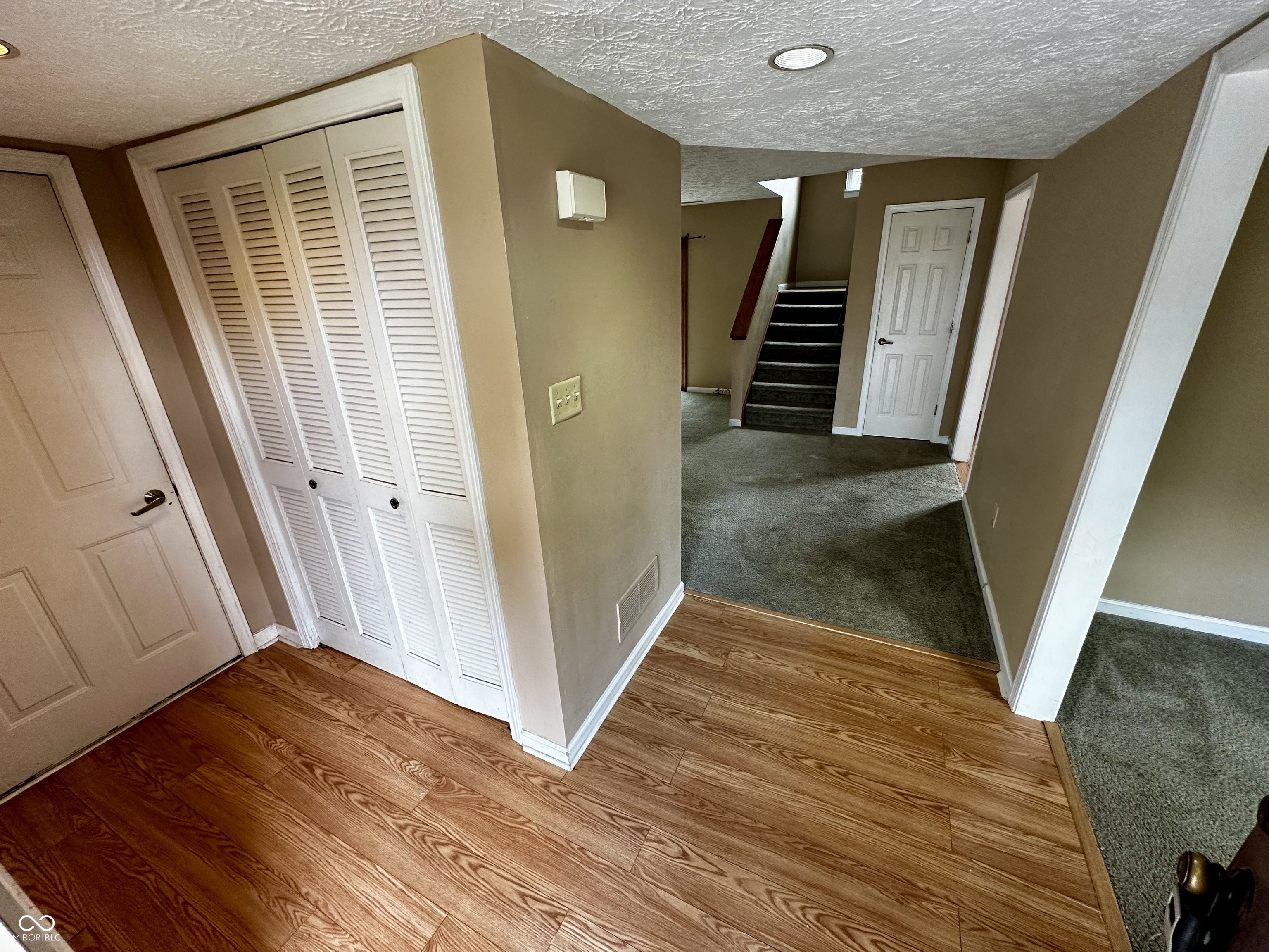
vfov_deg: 85.7
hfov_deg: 102.1
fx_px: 513
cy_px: 476
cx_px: 634
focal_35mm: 14
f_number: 2.2
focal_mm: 2.22
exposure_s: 1/120
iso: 200
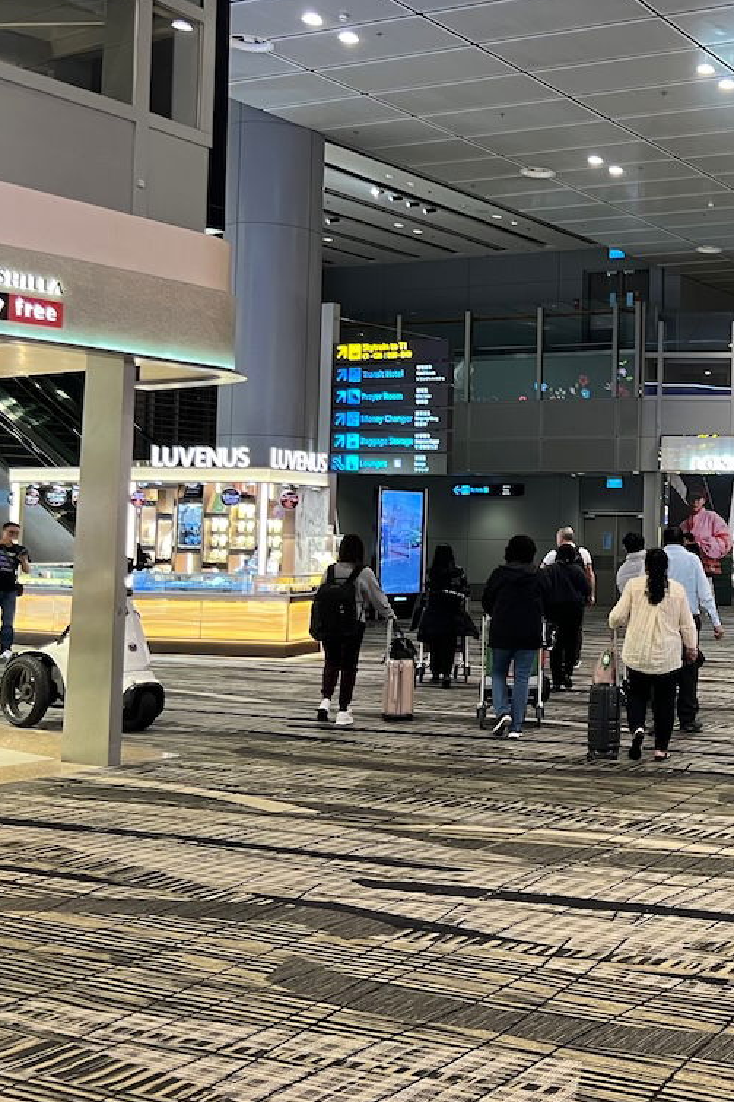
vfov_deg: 45.3
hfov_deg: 28.5
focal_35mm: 43
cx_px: 797
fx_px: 1316
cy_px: 476
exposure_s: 1/50
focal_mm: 5.7
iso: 160
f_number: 1.5
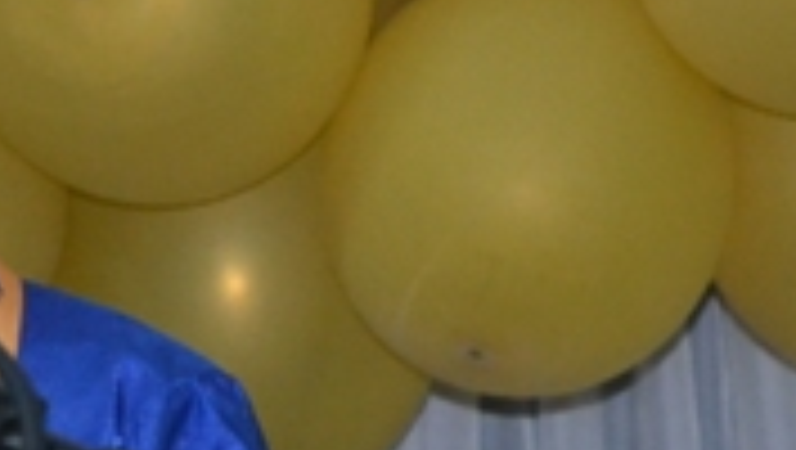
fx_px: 6590
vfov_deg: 3.9
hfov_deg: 6.9
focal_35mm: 312
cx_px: -9
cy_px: 250
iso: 3200
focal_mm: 55
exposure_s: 1/60
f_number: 5.6
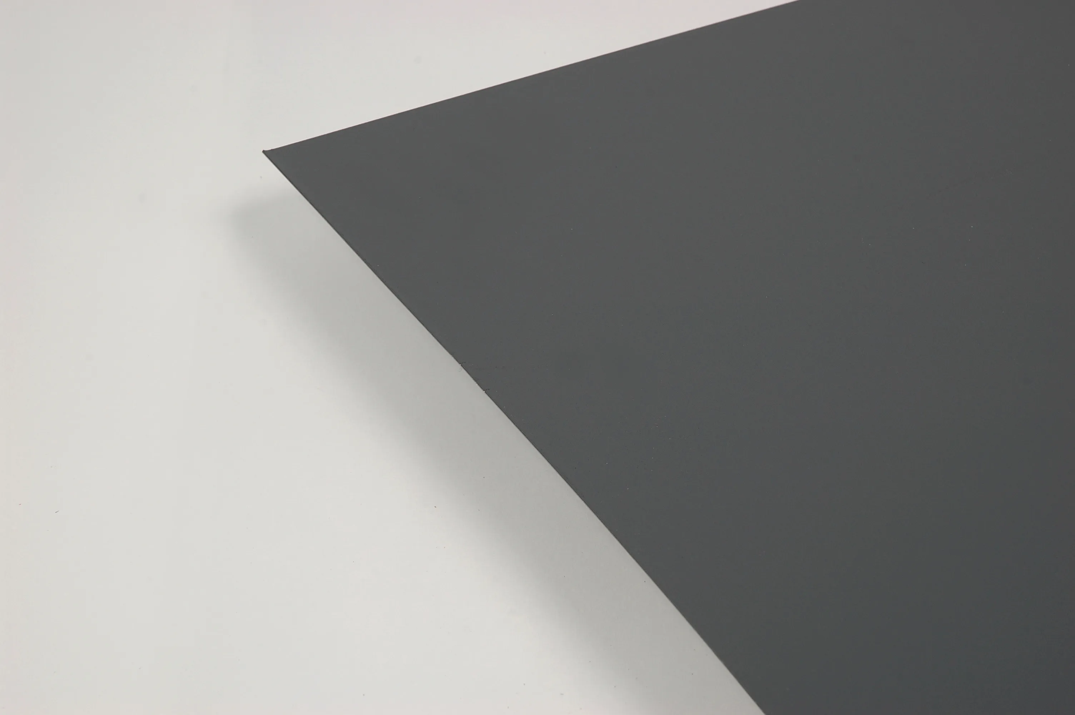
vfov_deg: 14.0
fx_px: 2909
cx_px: 538
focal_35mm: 98
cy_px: 358
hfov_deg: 20.9
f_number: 11
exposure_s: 1/200
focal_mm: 65
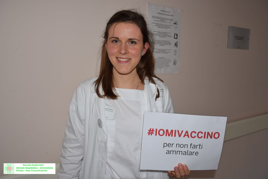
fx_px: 253
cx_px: 137
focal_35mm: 34
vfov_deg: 38.9
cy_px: 87
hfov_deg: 55.8
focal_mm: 22
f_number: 3.5
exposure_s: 1/60
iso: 100
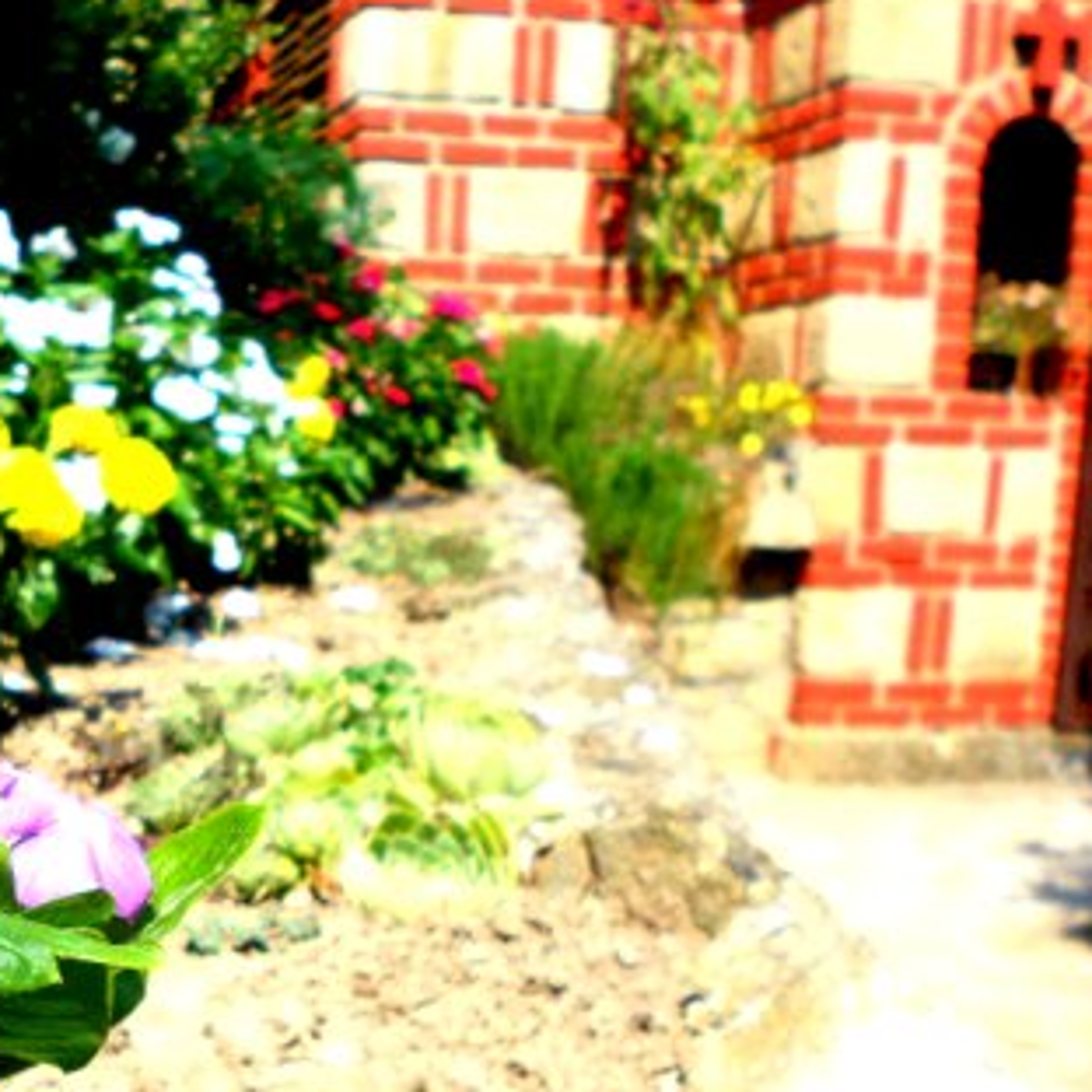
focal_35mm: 59
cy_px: 914
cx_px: 172
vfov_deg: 28.3
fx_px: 2106
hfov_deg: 28.3
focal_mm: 4.6
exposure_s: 1/640
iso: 80
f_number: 3.2
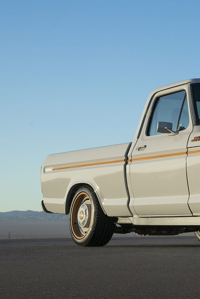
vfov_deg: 21.7
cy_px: 152
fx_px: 783
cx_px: 250
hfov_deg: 14.1
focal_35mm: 94
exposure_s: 1/400
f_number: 8
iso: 400
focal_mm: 53
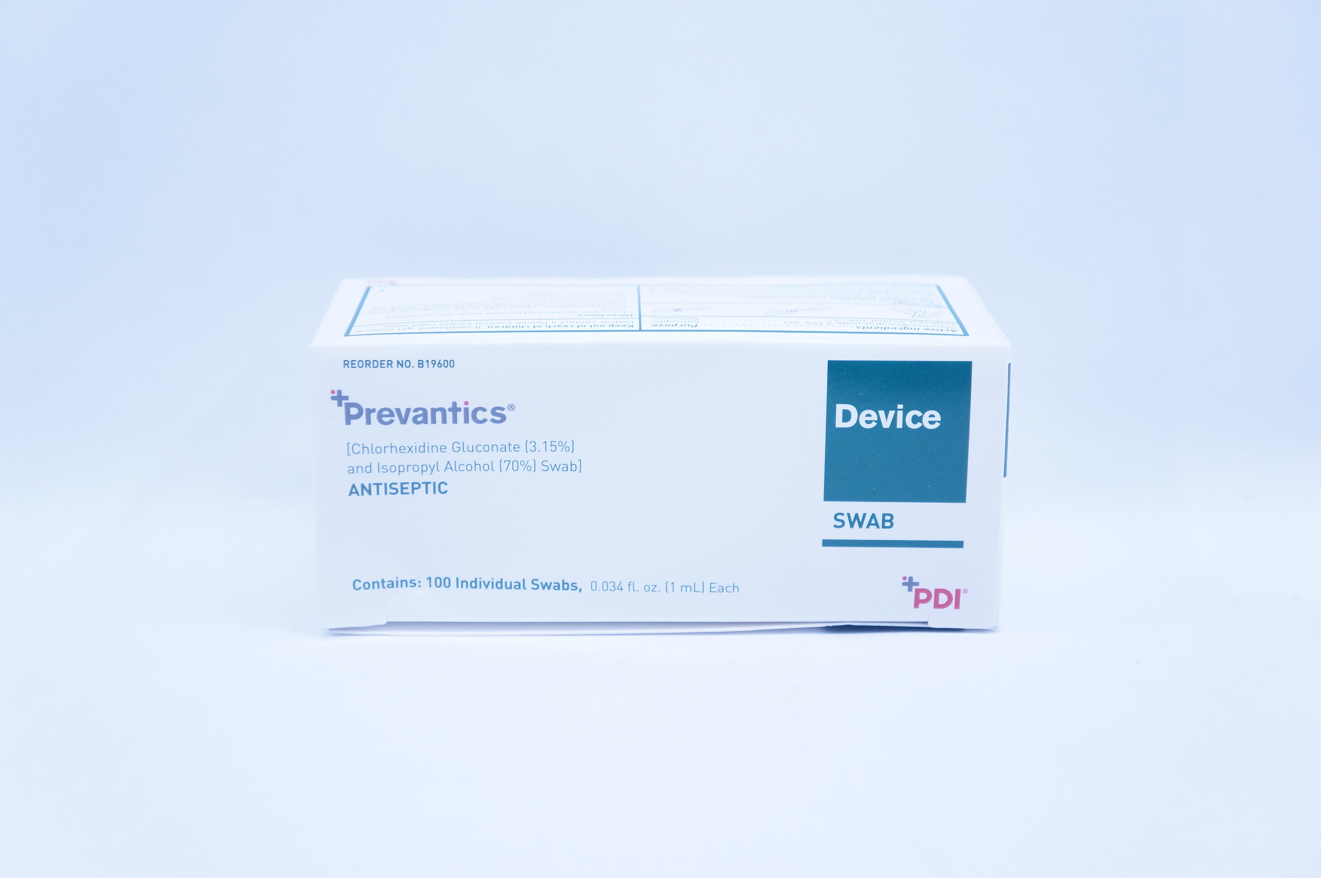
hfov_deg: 34.2
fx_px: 2144
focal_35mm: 58
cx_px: 660
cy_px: 439
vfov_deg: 23.1
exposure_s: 1/200
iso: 800
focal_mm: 39
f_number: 4.5
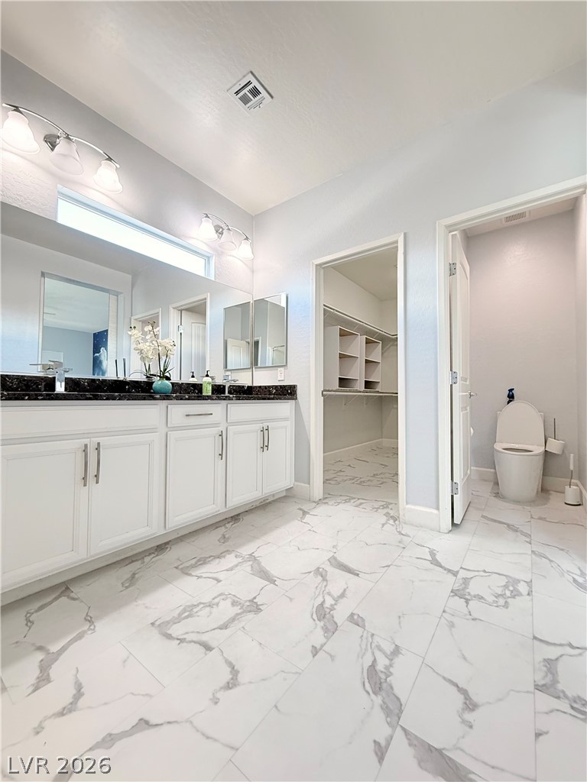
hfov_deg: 85.7
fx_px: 317
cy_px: 391
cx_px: 294
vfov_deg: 102.1
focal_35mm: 14
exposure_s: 1/60
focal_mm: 2.22
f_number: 2.2
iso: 400
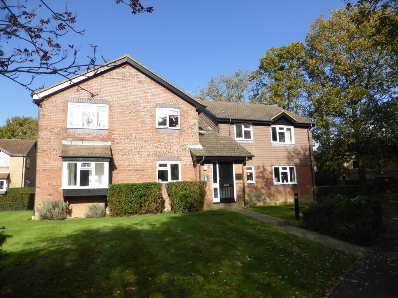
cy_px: 149
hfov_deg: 71.6
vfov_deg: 56.8
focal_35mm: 24
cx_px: 199
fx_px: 276
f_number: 3.3
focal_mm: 4.3
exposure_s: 1/800
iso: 100
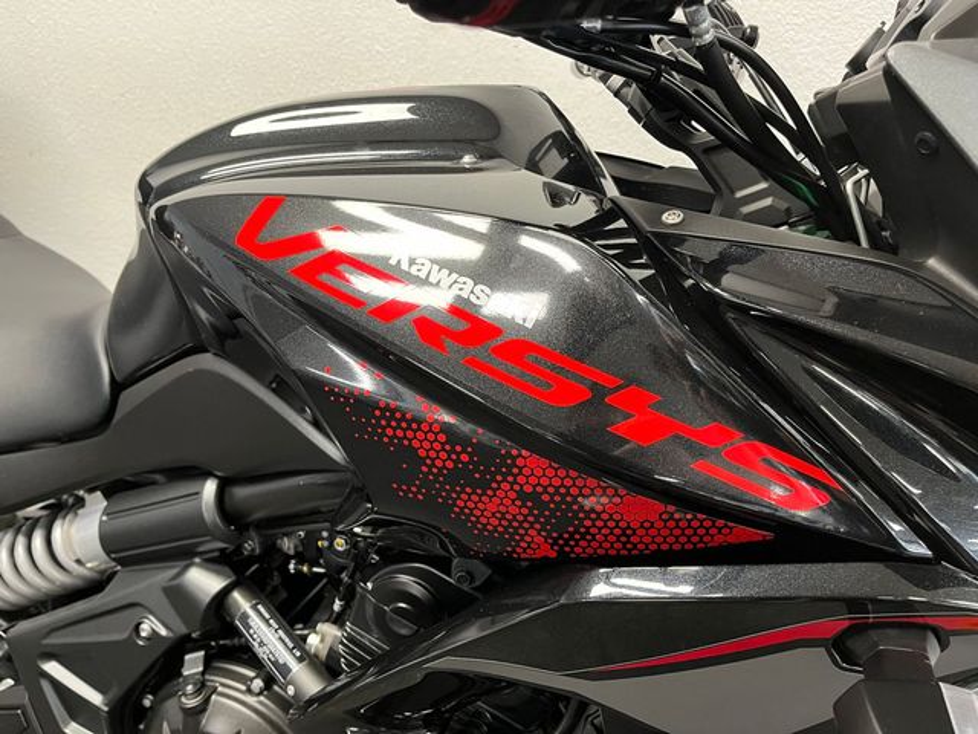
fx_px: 735
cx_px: 489
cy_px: 367
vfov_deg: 53.1
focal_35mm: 26
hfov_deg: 67.3
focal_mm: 5.1
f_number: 1.6
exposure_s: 1/50
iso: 400
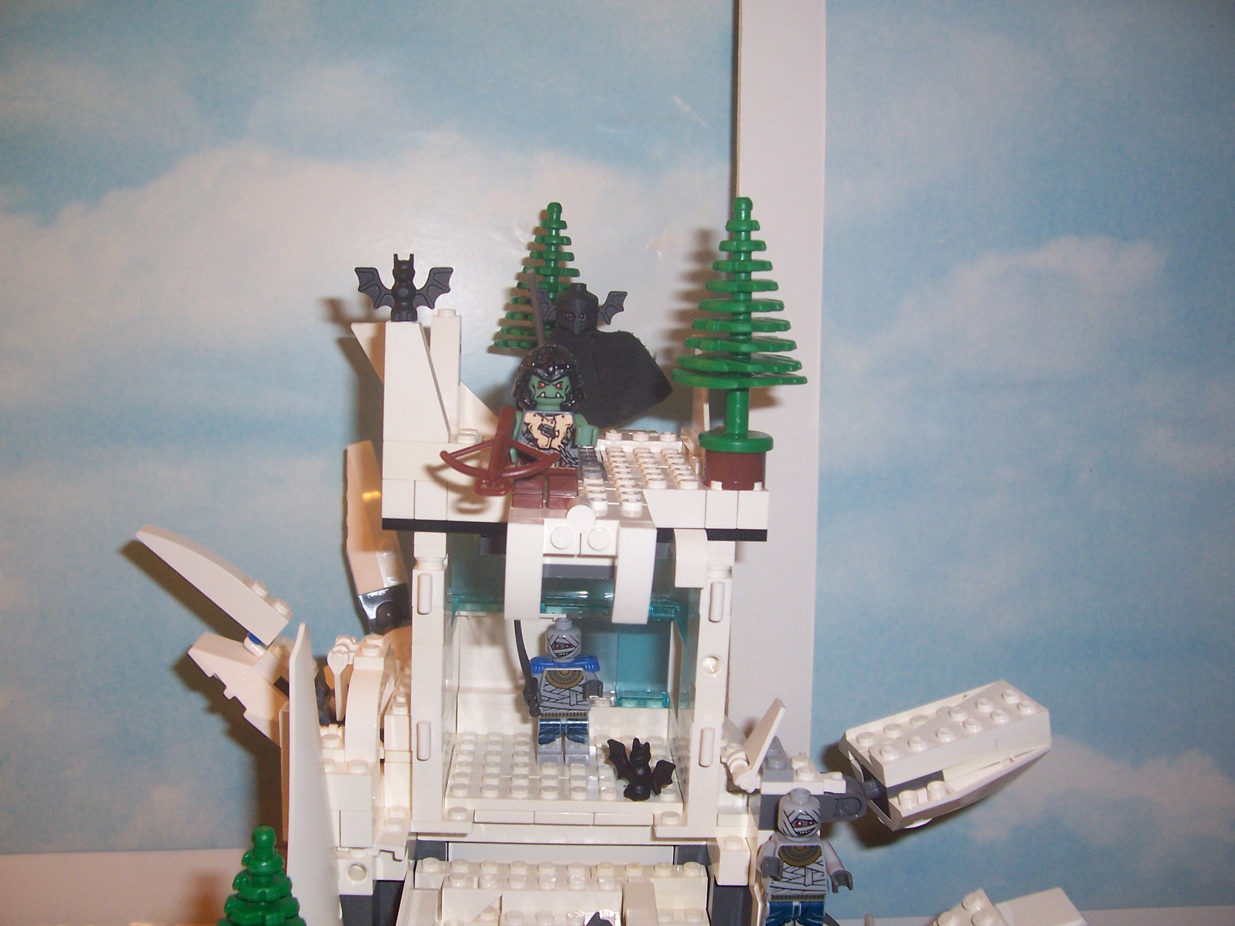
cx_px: 618
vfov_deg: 41.8
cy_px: 463
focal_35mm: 34
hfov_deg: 54.0
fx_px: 1213
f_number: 2.7
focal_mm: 5.6
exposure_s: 1/60
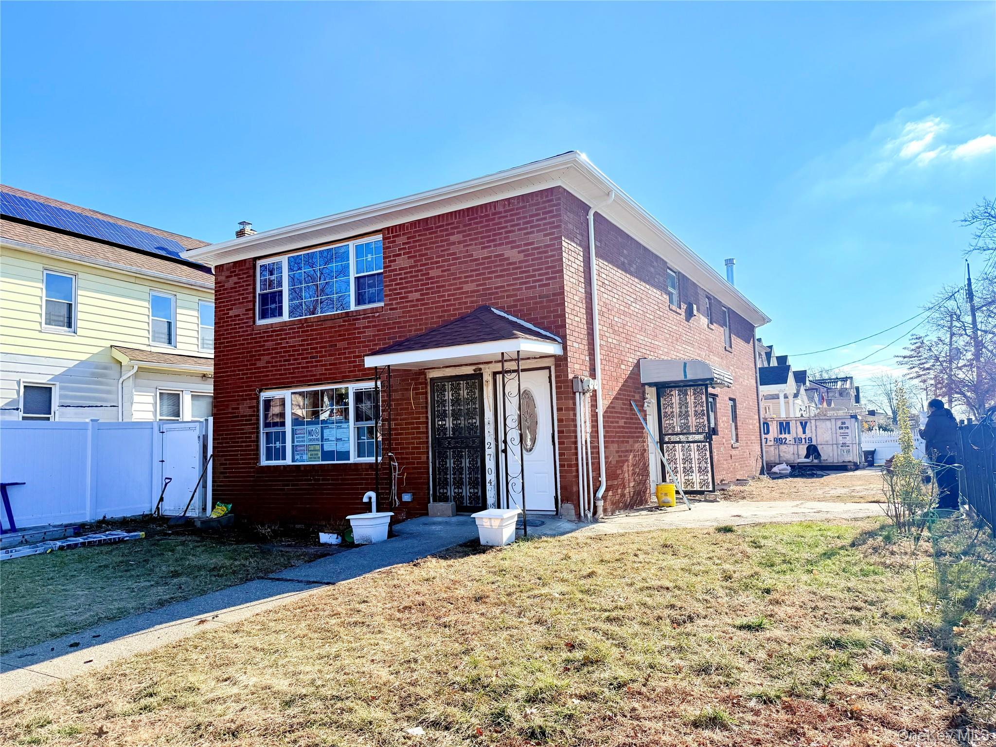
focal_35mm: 24
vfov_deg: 56.8
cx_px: 498
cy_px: 374
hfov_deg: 71.6
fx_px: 691
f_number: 1.78
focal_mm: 6.76
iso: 100
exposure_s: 1/6711
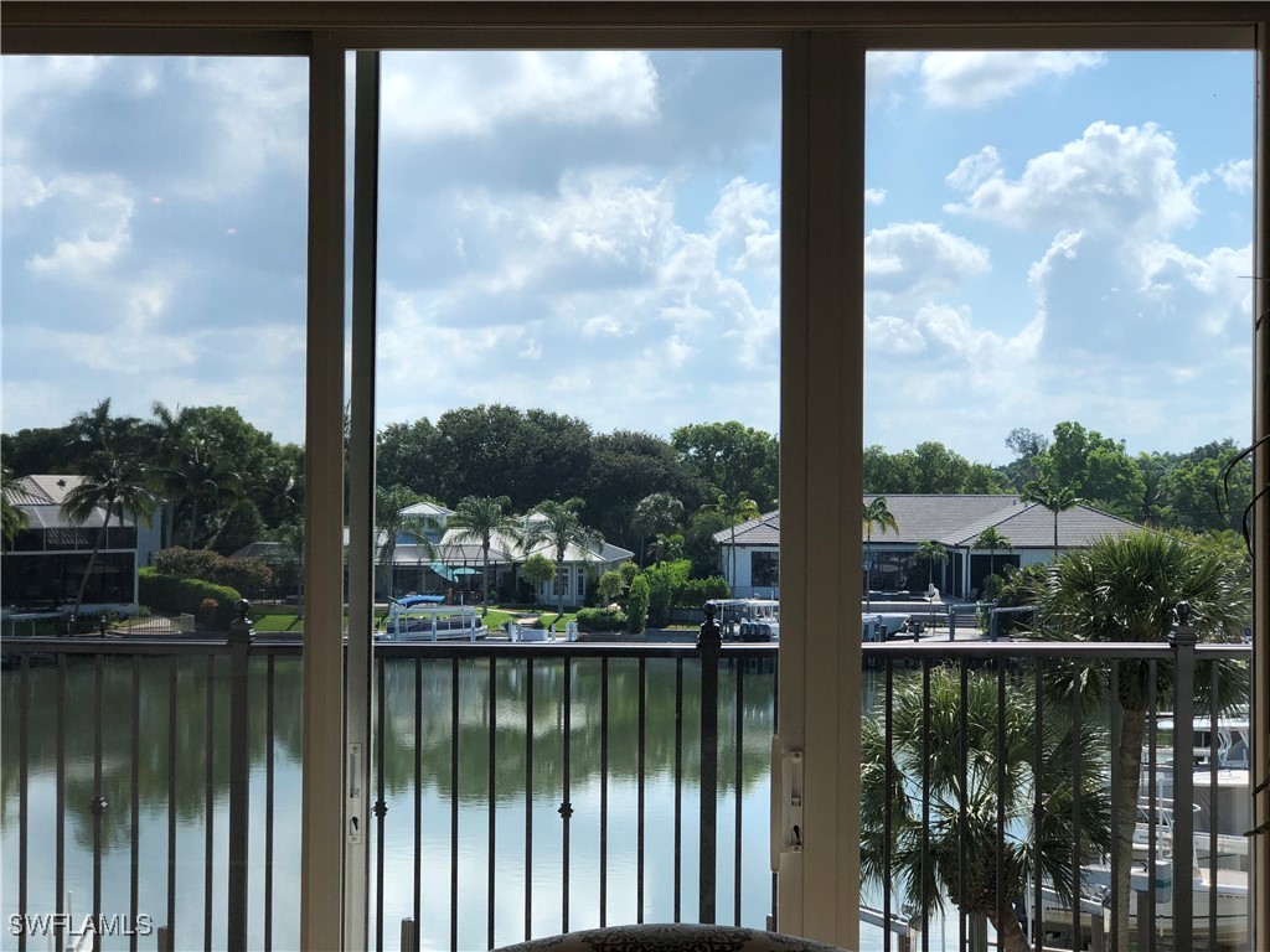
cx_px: 635
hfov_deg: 33.8
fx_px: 2091
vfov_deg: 25.7
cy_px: 476
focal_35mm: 57
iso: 20
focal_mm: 6.6
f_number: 2.8
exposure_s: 1/899
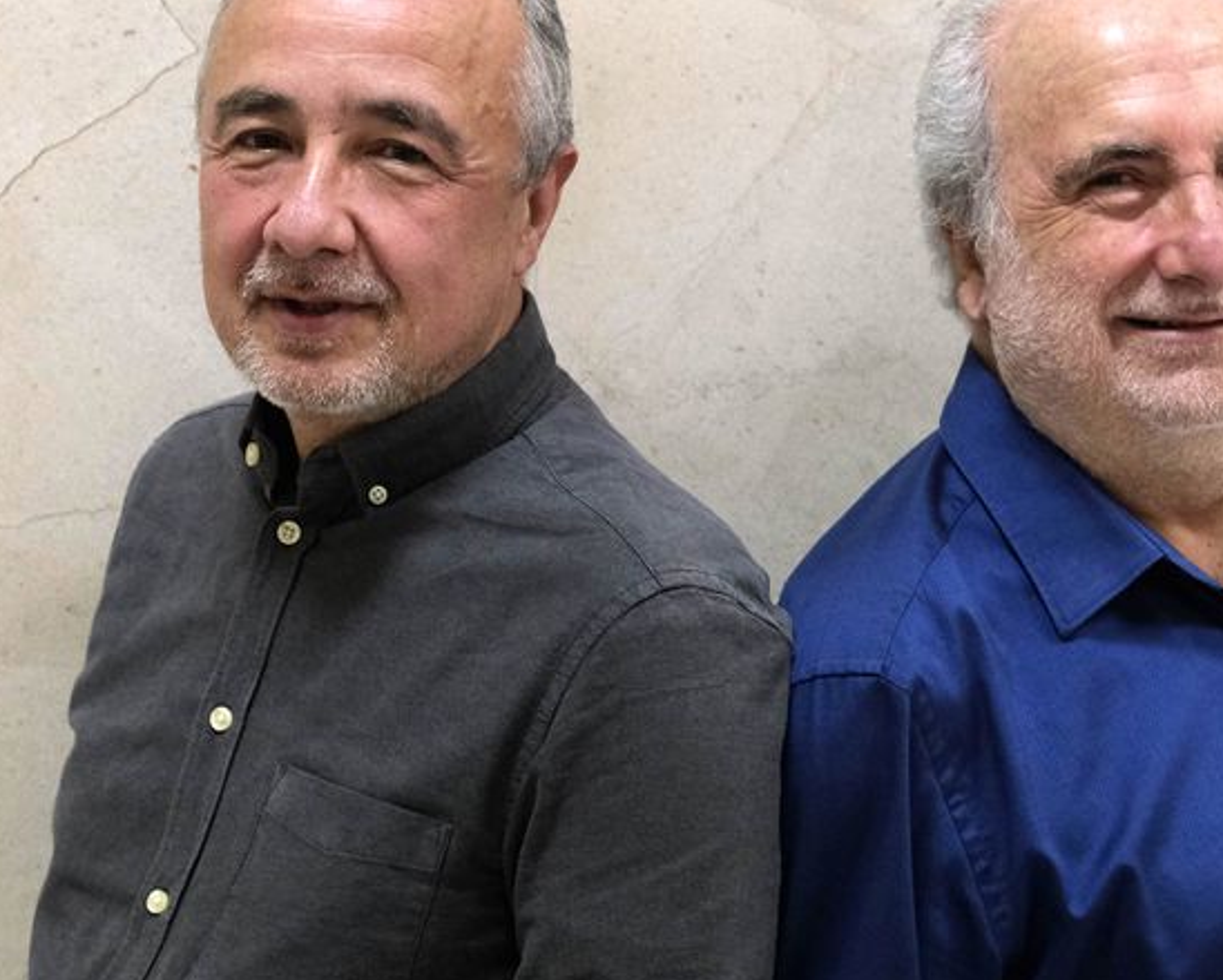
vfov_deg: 10.0
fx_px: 5577
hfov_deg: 12.5
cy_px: 565
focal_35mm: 154
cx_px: 395
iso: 2500
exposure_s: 1/125
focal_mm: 50
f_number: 3.6
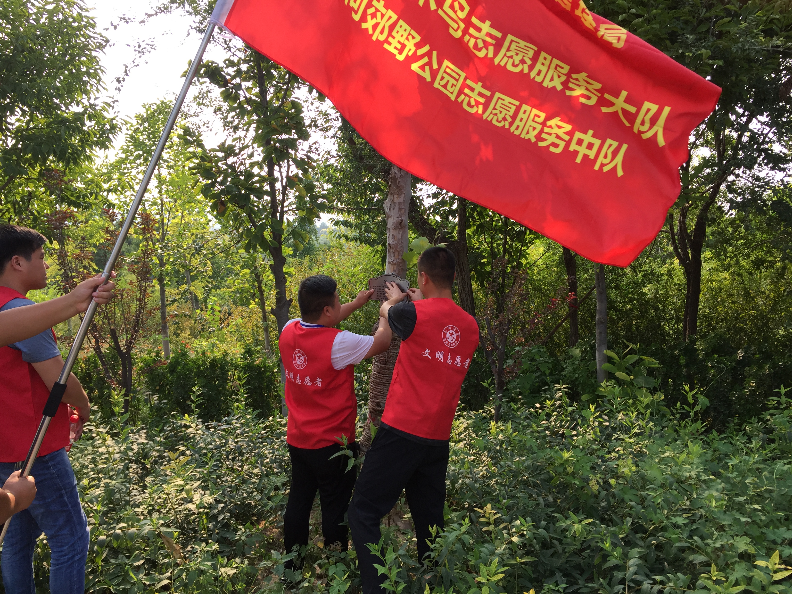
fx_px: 664
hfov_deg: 61.7
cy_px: 297
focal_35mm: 29
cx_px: 396
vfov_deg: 48.2
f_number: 2.2
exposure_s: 1/439
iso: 32
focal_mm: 4.15
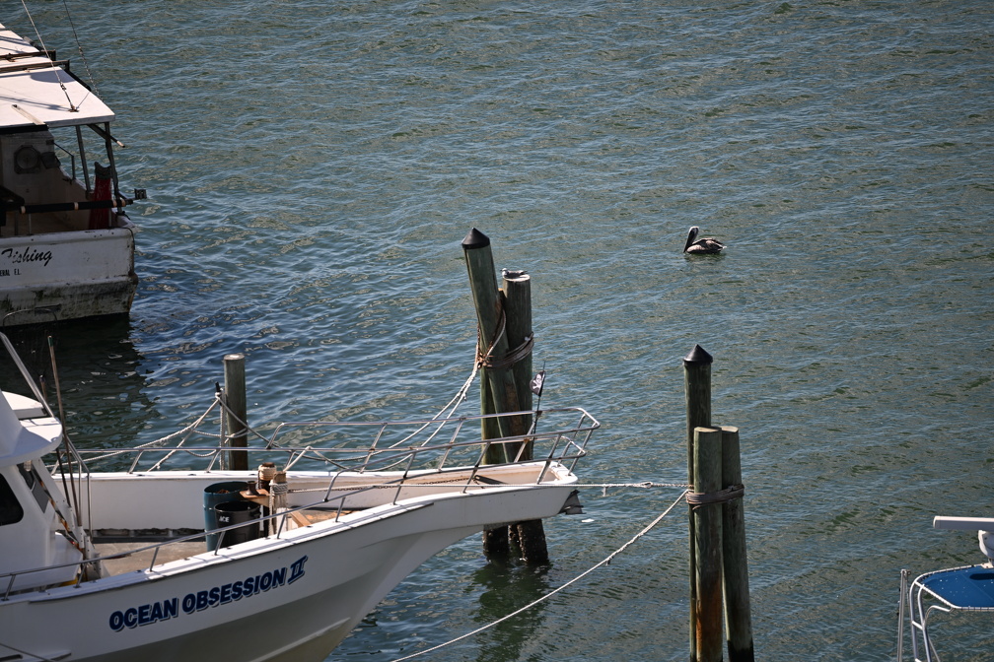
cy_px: 331
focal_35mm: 400
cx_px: 497
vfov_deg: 3.4
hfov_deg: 5.2
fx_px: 11044
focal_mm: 400
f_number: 6.3
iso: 100
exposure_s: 1/400
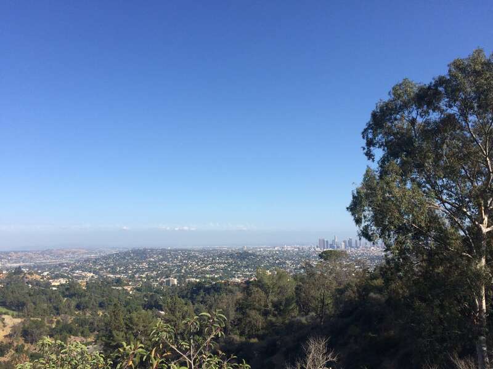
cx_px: 246
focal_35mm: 29
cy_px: 184
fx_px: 413
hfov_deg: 61.7
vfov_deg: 48.2
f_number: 2.2
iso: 32
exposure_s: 1/2415
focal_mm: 4.15
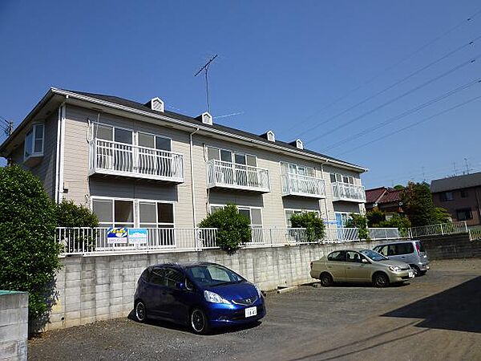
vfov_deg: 54.9
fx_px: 347
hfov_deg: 69.4
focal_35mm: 25
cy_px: 180
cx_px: 240
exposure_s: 1/500
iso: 80
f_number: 5
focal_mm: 4.5
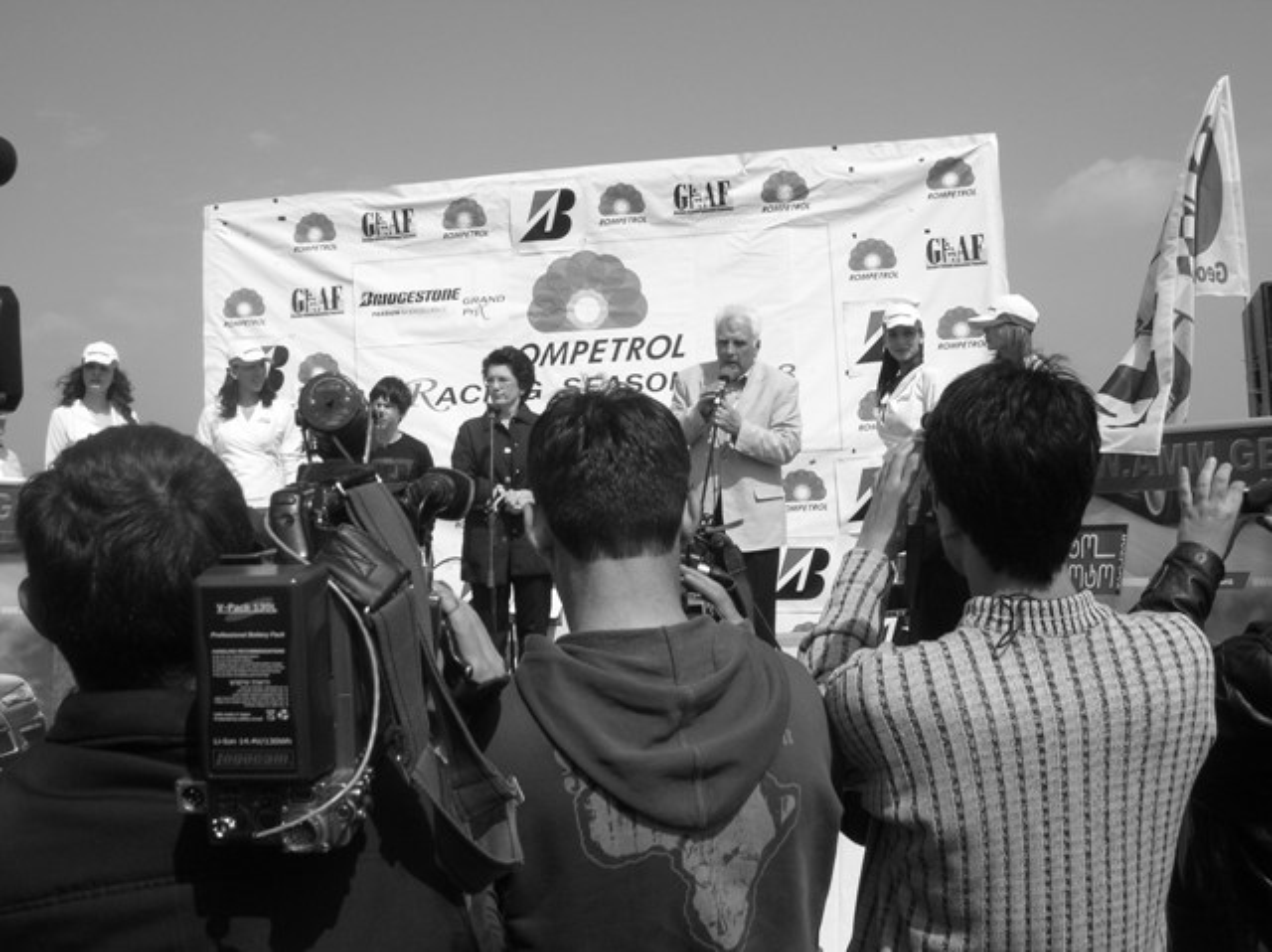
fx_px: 1285
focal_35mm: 35
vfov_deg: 40.6
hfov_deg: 52.7
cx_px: 636
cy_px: 476
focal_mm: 5.8
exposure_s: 1/438
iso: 50
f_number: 5.6
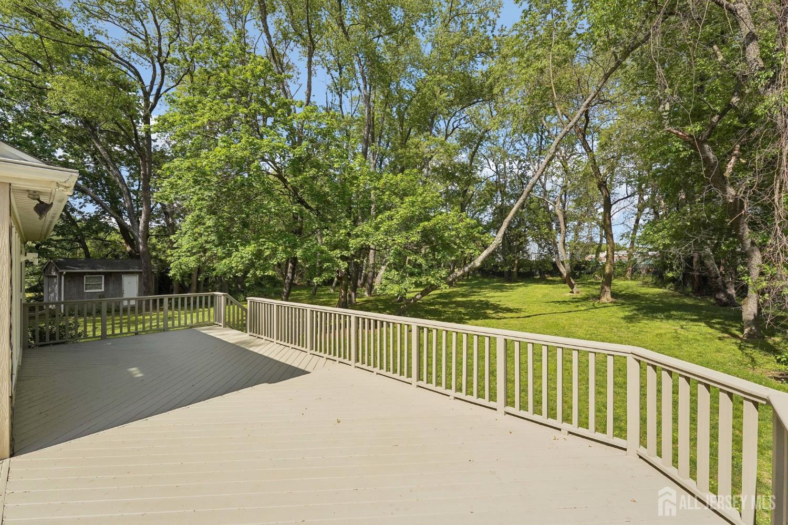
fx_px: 306
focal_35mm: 14
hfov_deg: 104.3
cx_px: 394
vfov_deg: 81.2
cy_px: 262
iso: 1000
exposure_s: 1/2500
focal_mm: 14
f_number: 8
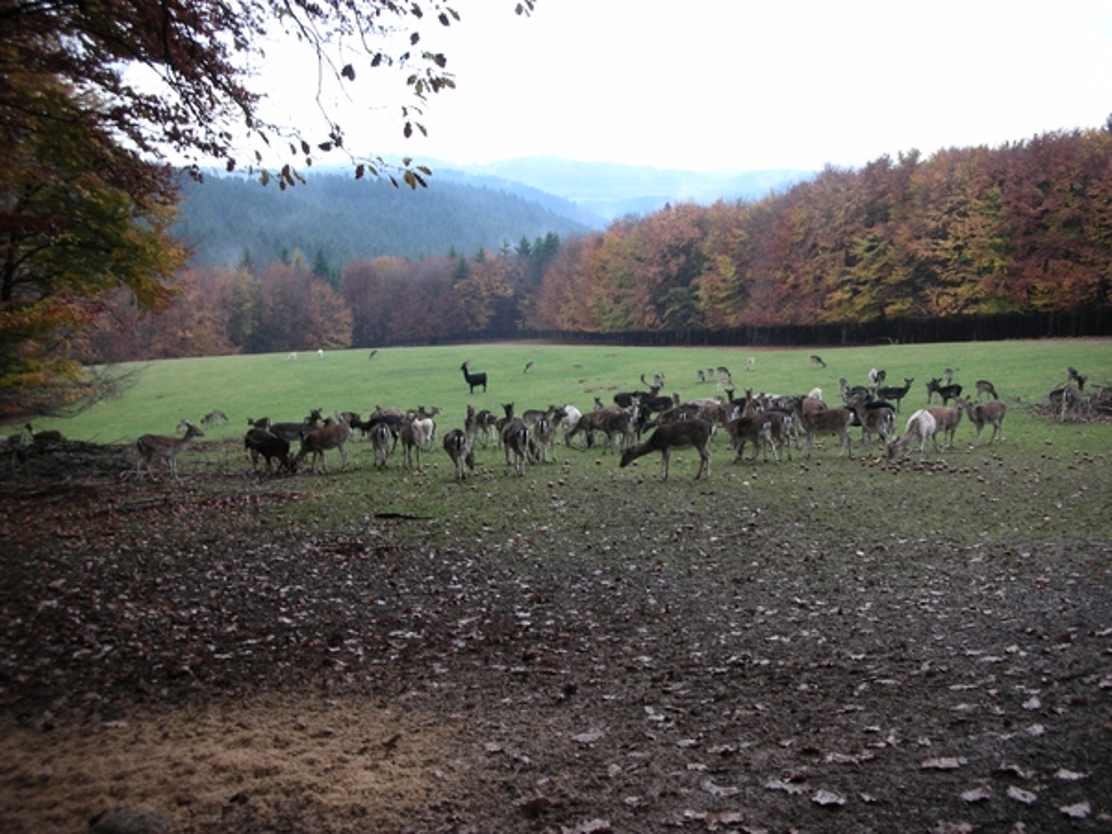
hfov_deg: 52.6
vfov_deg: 40.7
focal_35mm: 35
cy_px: 417
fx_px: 1124
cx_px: 556
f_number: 3
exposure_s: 1/14.8
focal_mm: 5.8
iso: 50
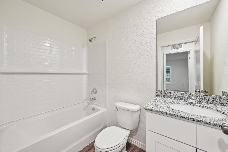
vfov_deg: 81.1
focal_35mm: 14
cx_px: 114
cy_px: 76
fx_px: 89
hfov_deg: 104.3
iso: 400
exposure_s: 1/15
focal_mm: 14
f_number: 8
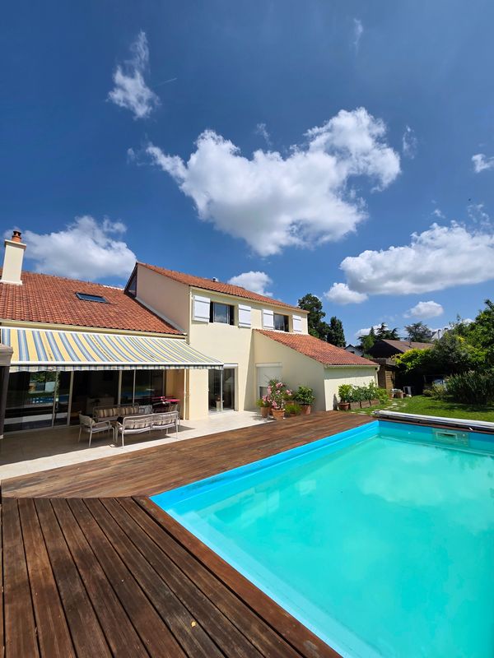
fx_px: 247
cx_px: 247
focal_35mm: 13
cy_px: 329
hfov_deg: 89.9
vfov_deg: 106.2
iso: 50
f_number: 2.2
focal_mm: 2.2
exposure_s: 1/4010
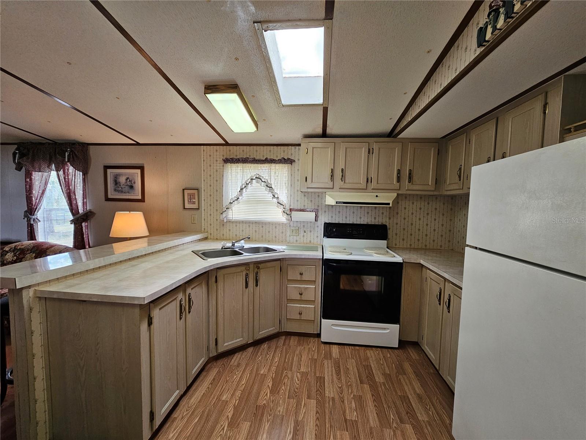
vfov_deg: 89.9
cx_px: 293
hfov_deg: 106.2
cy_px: 220
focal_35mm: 13
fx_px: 220
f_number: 2.2
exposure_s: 1/60
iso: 125
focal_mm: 2.2
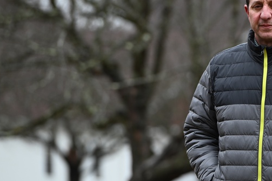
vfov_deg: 3.4
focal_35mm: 407
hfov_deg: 5.1
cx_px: 269
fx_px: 3077
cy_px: 89
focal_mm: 200
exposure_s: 1/800
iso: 500
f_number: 4.5
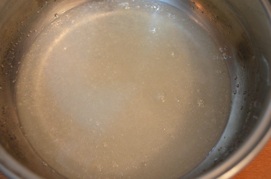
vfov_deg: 34.1
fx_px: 293
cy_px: 90
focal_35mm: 39
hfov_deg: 49.6
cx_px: 136
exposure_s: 1/6
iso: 1600
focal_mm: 26
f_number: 4.2
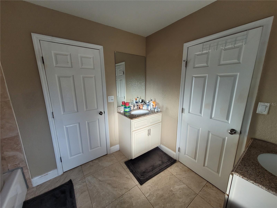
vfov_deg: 89.9
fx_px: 104
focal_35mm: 13
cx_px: 138
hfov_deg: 106.2
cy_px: 104
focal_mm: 1.74
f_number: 2.2
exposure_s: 1/60
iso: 100
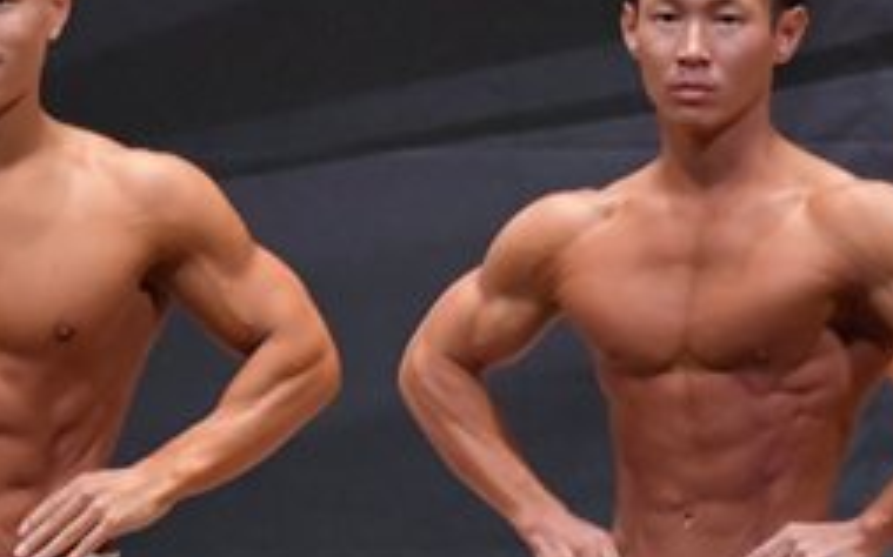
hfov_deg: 2.5
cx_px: 330
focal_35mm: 843
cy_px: 638
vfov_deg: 1.6
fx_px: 20512
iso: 8000
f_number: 5.6
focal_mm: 180
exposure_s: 1/400
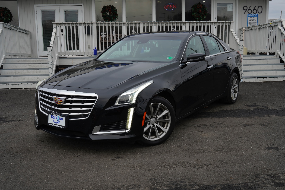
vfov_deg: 35.1
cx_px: 142
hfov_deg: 50.7
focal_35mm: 38
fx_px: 301
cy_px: 95
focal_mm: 38
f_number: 11
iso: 100
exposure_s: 1/20
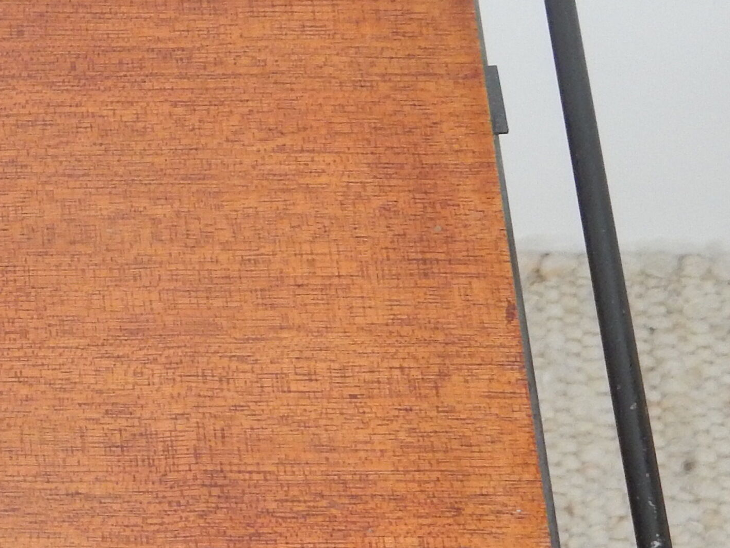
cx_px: -343
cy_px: 295
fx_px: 2952
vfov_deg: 10.6
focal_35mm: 140
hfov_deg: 13.3
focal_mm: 7.6
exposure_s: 1/13
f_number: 4.2
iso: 400
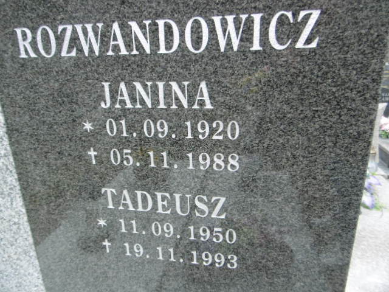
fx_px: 270
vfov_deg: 56.8
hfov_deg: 71.6
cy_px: 146
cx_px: 194
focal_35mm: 24
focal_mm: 4.3
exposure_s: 1/125
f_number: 3.1
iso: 100
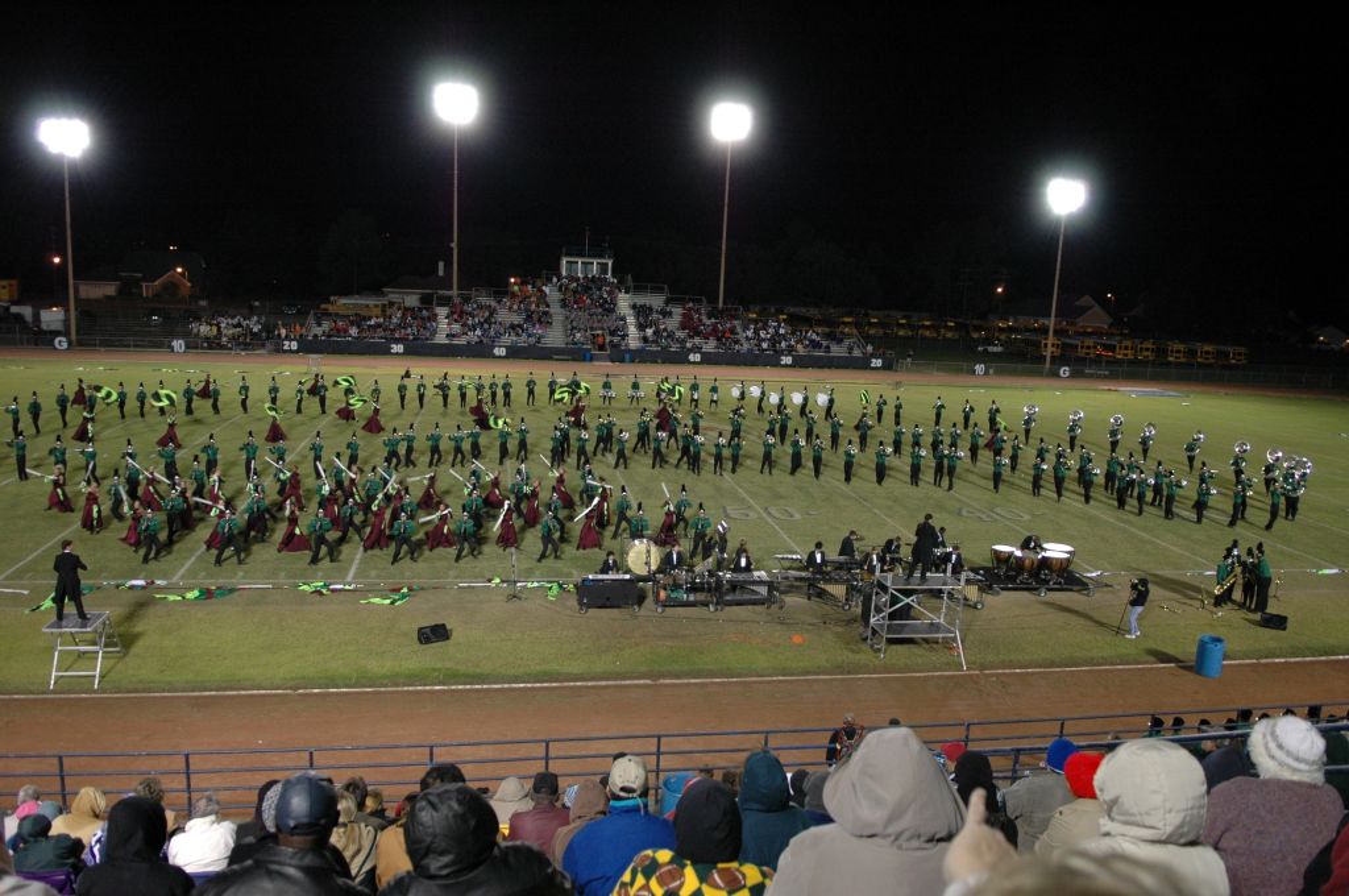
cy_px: 448
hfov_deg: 70.5
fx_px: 954
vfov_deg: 50.3
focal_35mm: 26
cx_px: 674
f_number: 2.8
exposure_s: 1/60
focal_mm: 17
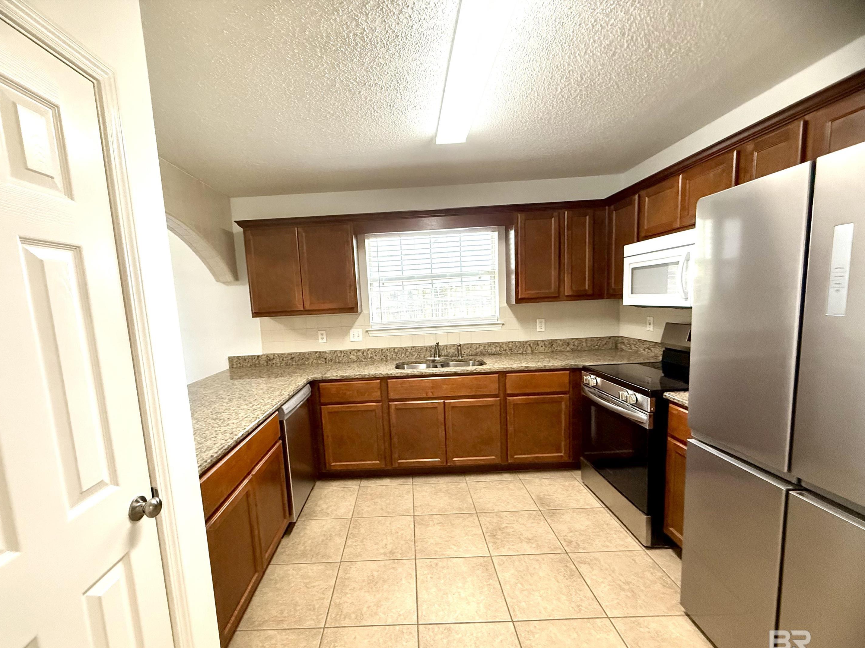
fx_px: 375
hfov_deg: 98.0
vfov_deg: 81.6
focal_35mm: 15
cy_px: 347
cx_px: 402
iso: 500
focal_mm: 2.22
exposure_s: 1/120
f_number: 2.2
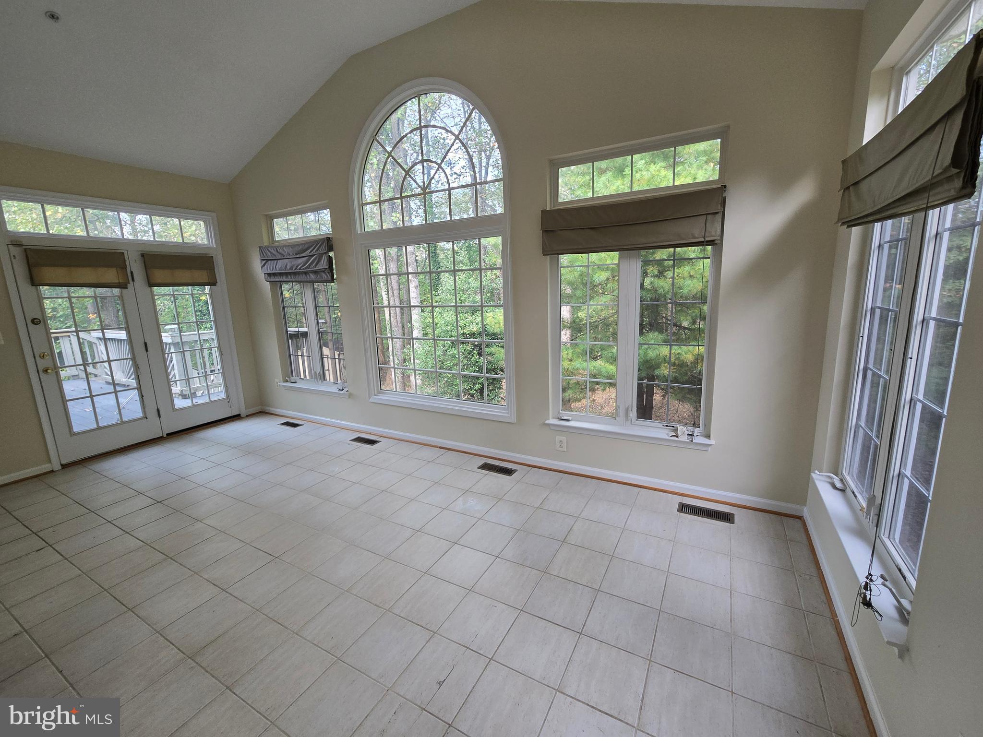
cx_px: 492
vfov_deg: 89.9
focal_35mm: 13
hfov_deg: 106.2
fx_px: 369
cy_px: 368
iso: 80
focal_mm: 2.2
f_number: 2.2
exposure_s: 1/60
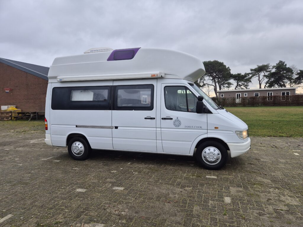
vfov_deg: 58.9
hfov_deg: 73.9
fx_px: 201
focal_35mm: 23
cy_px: 114
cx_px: 152
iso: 80
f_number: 1.8
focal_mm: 5.4
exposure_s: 1/180
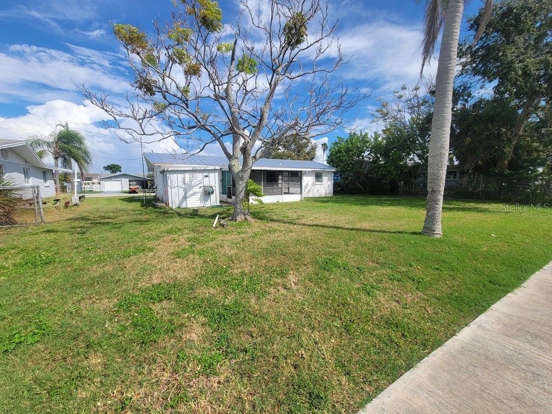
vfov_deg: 89.9
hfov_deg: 106.2
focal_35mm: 13
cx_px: 276
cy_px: 207
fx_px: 207
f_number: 2.2
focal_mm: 2.2
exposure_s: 1/2032
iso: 50
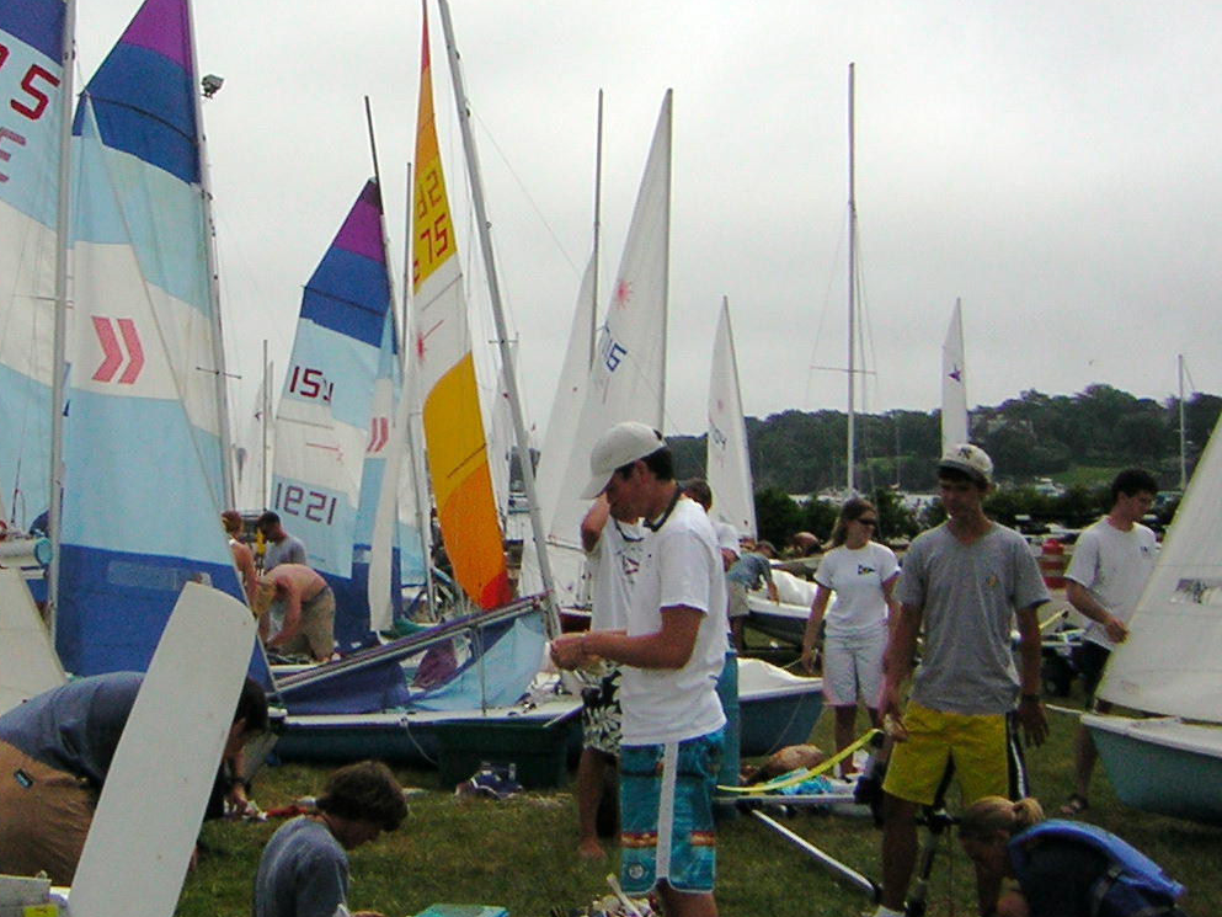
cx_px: 434
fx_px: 2048
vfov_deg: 25.1
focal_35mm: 58
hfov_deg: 33.0
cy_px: 310
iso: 50
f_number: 5.2
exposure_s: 1/1585
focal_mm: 4.7
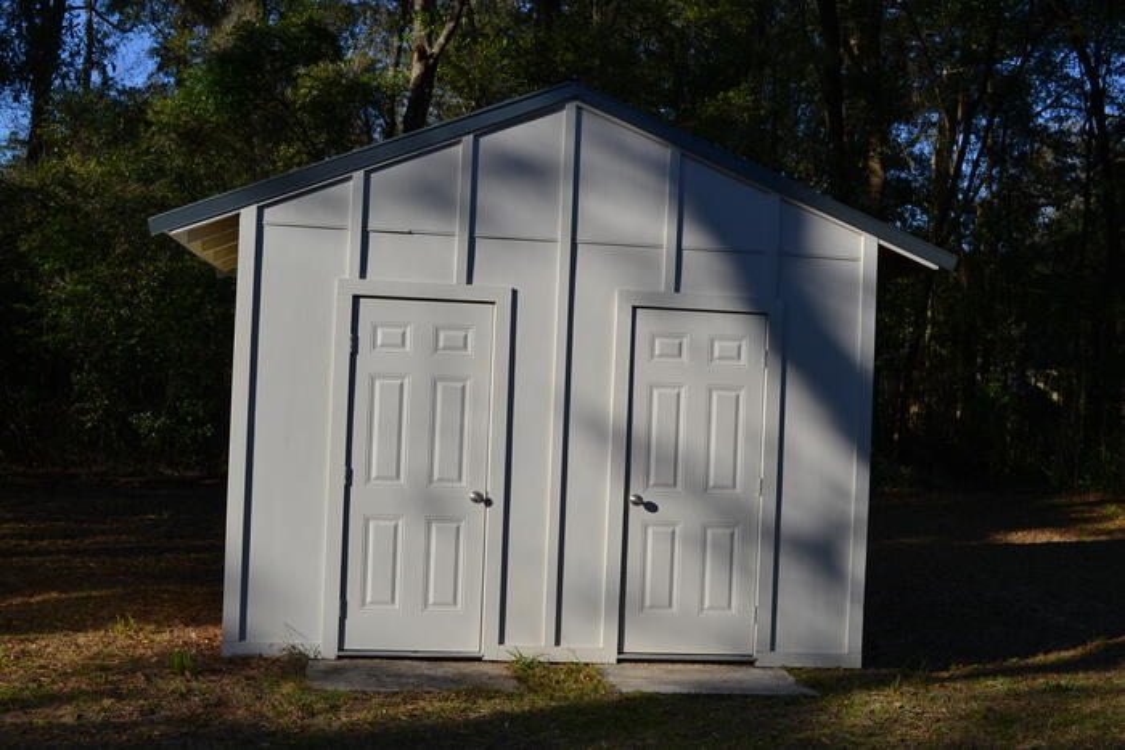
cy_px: 375
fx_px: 1360
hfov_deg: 45.0
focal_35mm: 44
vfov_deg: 30.9
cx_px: 562
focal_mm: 29
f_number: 7.1
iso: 100
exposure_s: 1/200
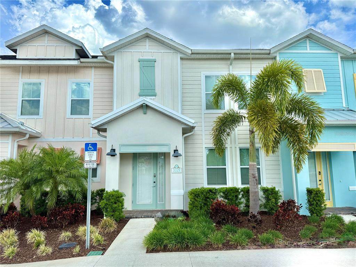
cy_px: 134
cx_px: 178
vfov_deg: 56.8
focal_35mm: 24
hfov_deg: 71.6
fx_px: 247
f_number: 1.78
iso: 100
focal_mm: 6.76
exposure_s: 1/4975
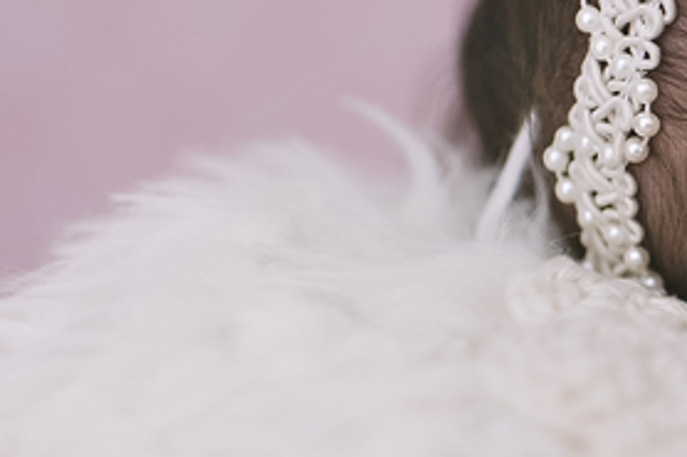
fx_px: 2880
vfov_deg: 9.1
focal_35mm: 151
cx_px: 1186
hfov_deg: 12.6
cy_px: 151
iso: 200
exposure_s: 1/320
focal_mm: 35
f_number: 2.2
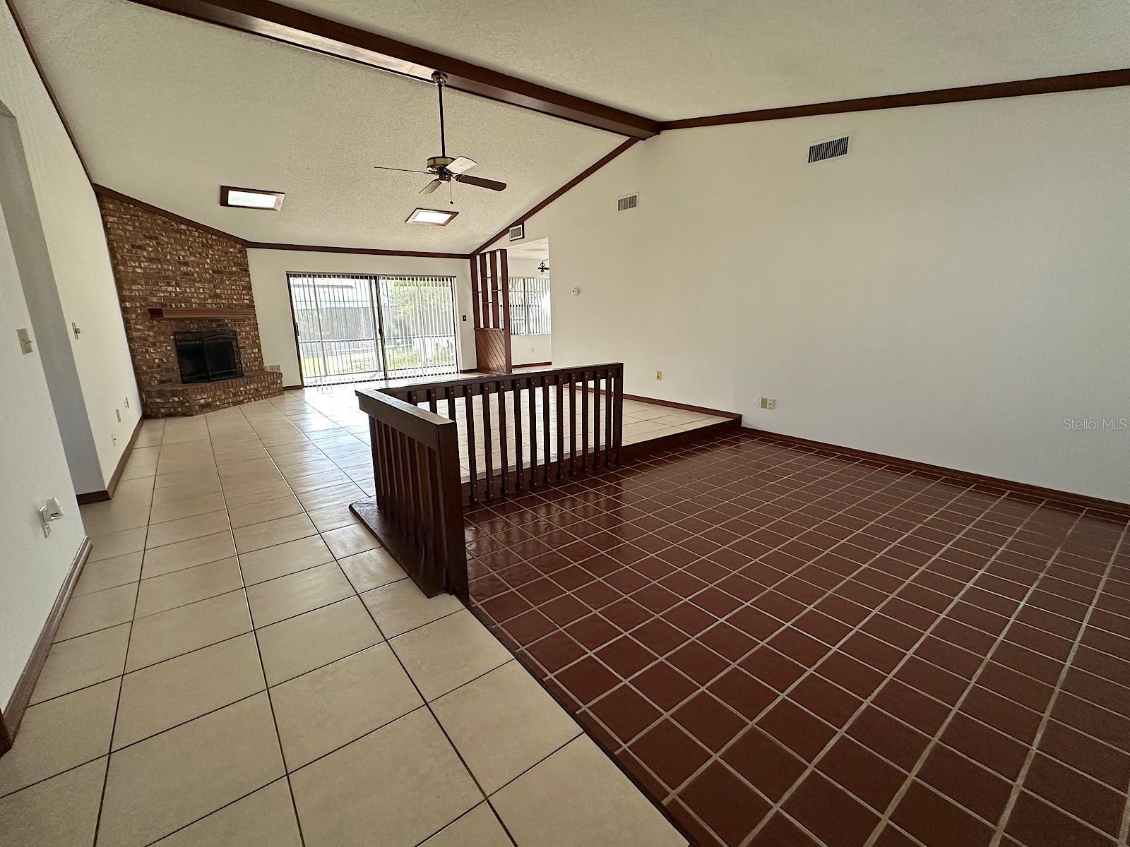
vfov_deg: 85.7
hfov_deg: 102.1
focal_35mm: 14
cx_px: 565
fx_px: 457
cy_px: 424
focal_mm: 2.22
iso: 160
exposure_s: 1/99
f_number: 2.2
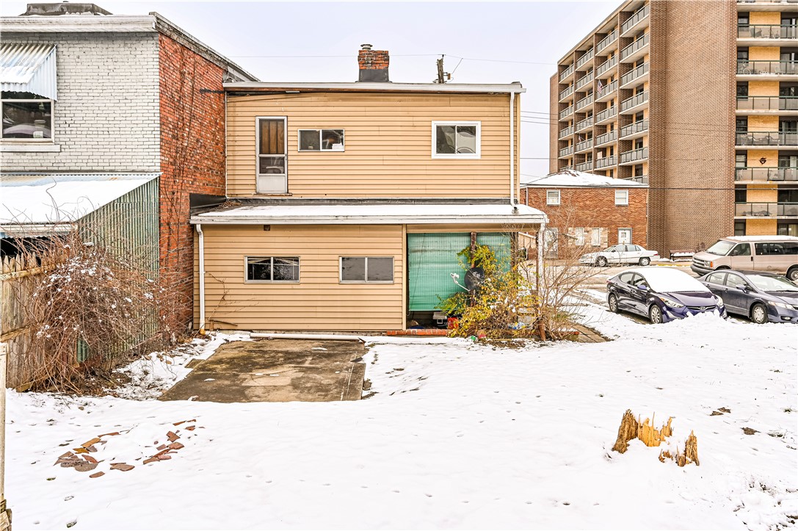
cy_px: 266
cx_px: 399
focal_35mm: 24
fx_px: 521
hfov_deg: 74.9
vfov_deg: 54.0
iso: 100
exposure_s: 1/40
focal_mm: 23.5
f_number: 8
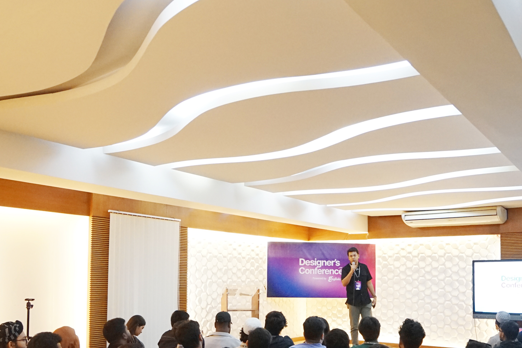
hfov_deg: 57.1
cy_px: 260
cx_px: 293
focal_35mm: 33
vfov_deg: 38.9
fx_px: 478
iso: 4000
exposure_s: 1/100
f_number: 4
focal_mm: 16
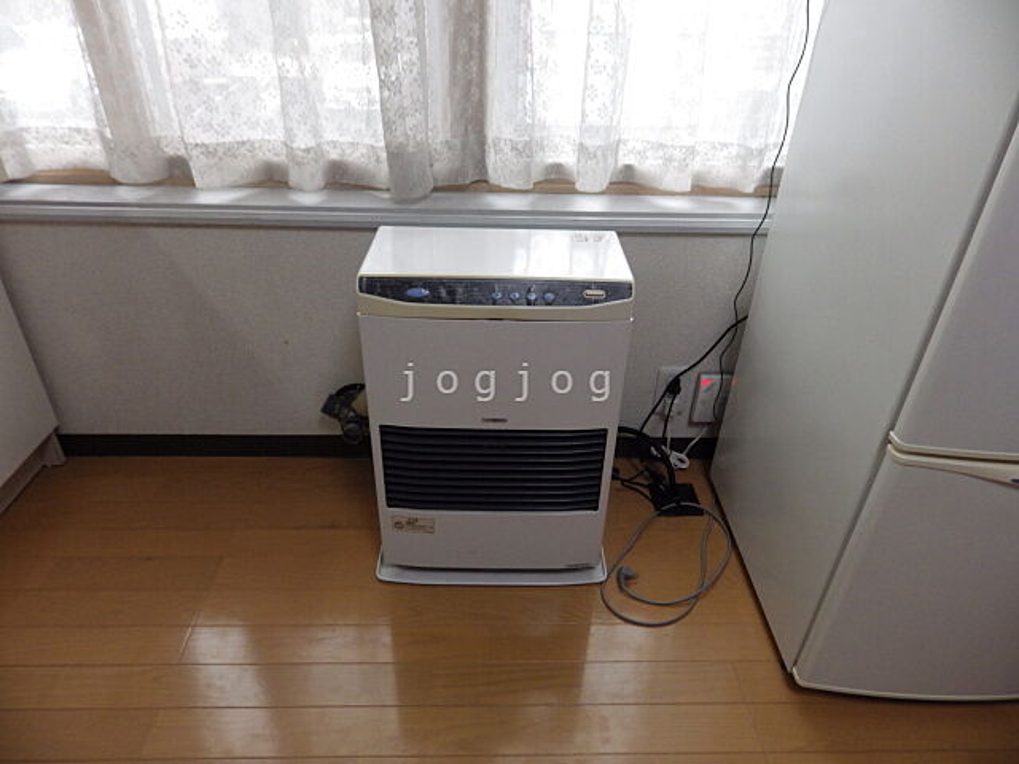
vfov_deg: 61.1
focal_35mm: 22
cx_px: 510
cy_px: 382
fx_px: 648
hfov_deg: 76.4
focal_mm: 4
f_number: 3.1
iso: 200
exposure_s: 1/45
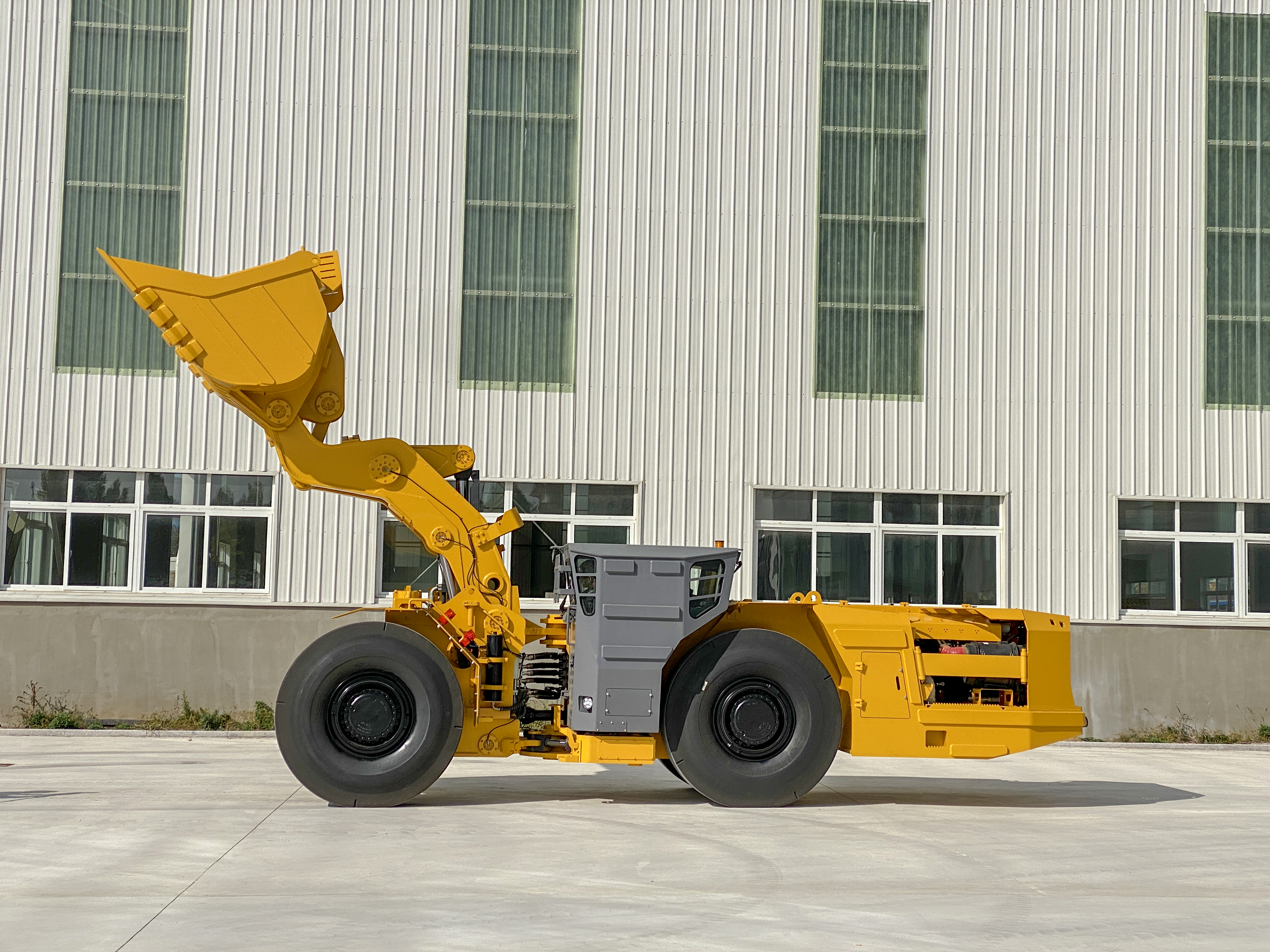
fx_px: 1908
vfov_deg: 28.0
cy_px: 476
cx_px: 635
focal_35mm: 52
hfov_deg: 36.8
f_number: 2
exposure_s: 1/4785
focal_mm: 6
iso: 25
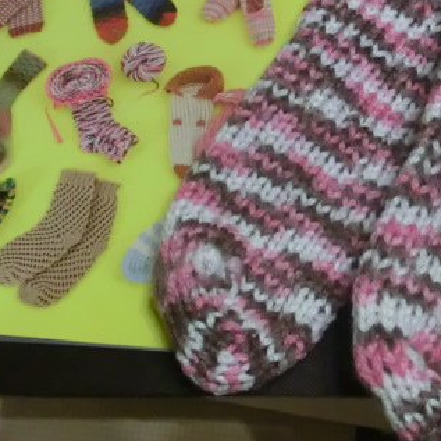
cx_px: 271
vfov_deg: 19.0
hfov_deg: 19.1
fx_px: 1312
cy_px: 121
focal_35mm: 91
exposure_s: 1/40
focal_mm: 9.09
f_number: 4.4
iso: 800
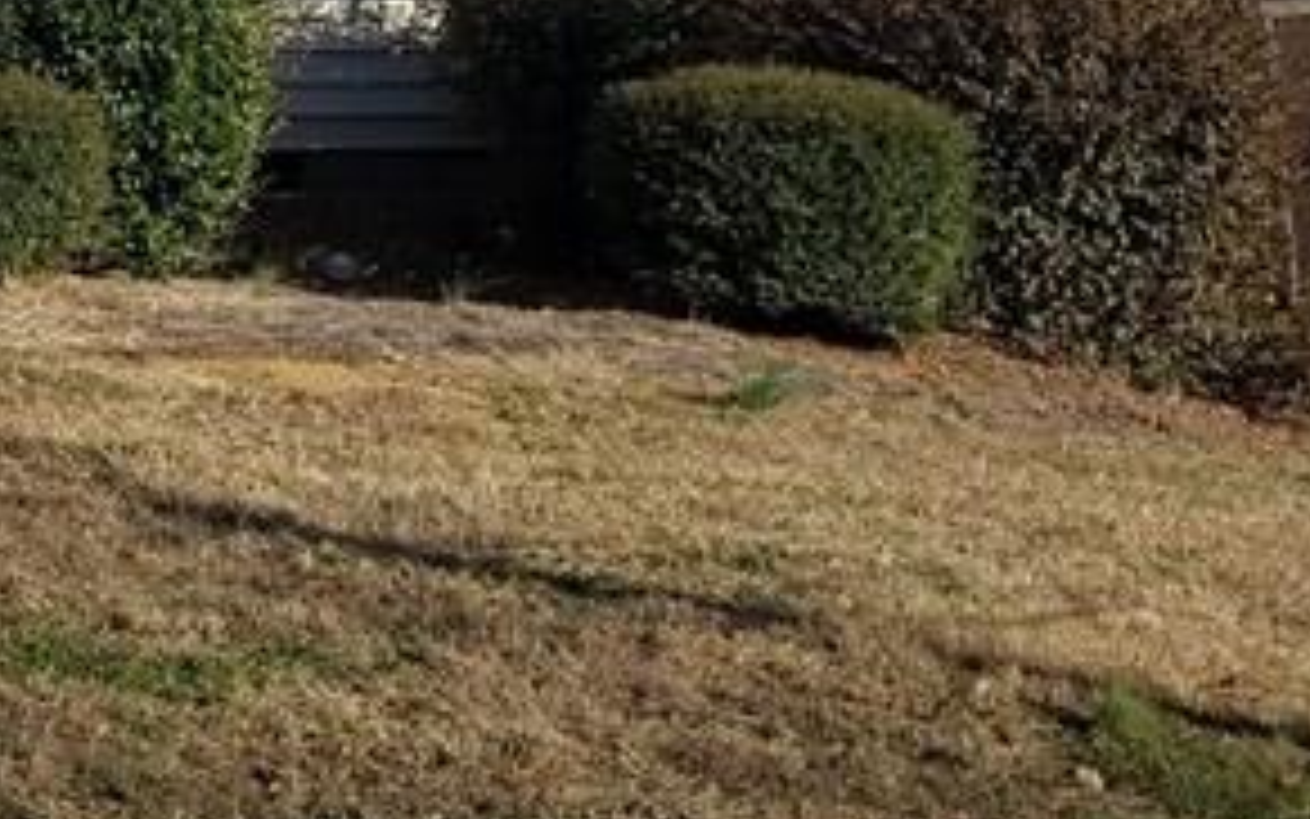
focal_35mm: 97
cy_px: -558
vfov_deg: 12.5
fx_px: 3464
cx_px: -522
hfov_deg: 19.3
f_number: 1.7
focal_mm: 4.2
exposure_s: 1/2816
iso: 50
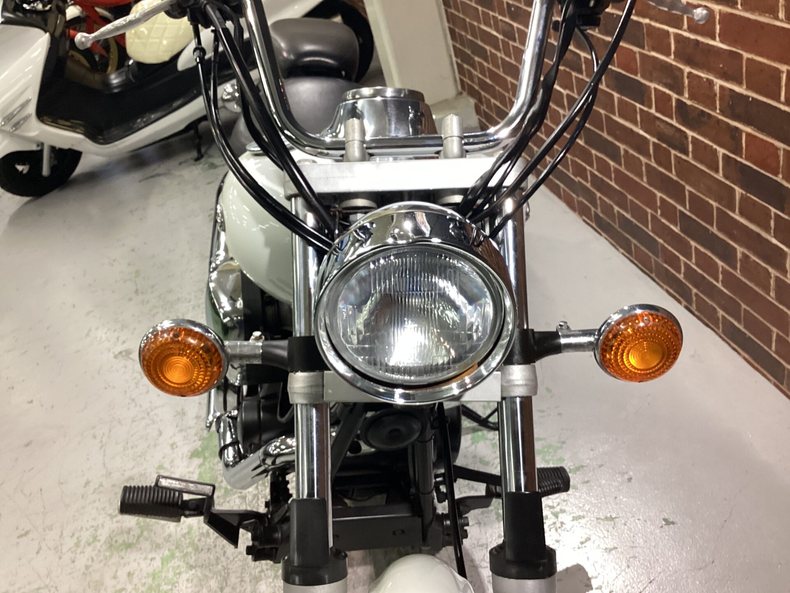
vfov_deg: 45.4
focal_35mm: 31
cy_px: 296
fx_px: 707
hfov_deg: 58.4
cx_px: 395
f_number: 2.4
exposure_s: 1/60
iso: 160
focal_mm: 3.3
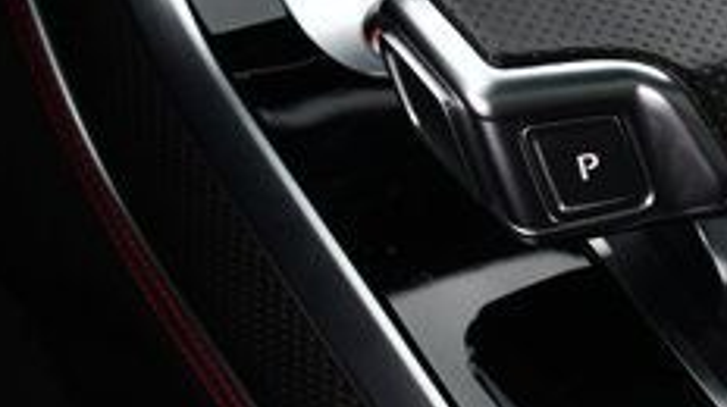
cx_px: 934
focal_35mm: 107
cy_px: 384
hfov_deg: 18.6
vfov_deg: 11.2
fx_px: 2061
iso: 360
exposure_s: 1/250
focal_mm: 25
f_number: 5.6
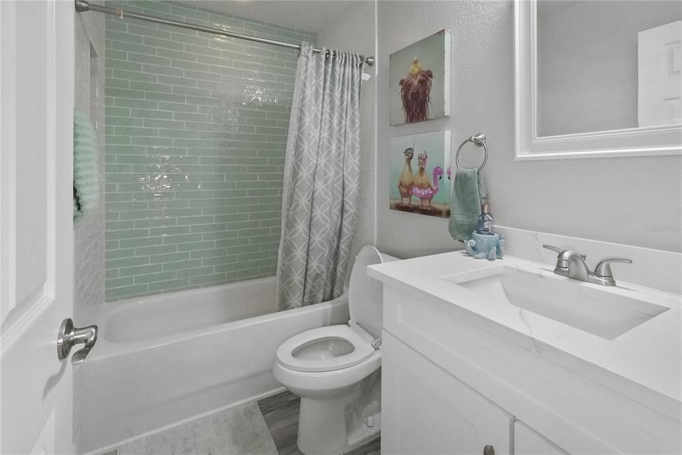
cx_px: 341
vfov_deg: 72.1
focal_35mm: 16
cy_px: 228
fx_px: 313
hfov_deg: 95.0
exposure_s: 1/125
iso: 10000
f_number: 16
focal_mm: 16.5
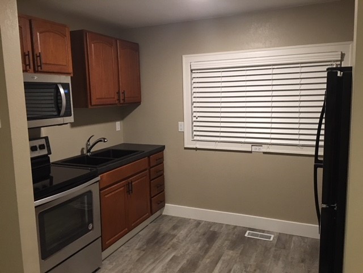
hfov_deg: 61.7
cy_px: 136
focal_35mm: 29
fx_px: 304
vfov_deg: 48.2
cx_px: 182
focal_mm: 4.15
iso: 100
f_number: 2.2
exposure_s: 1/15
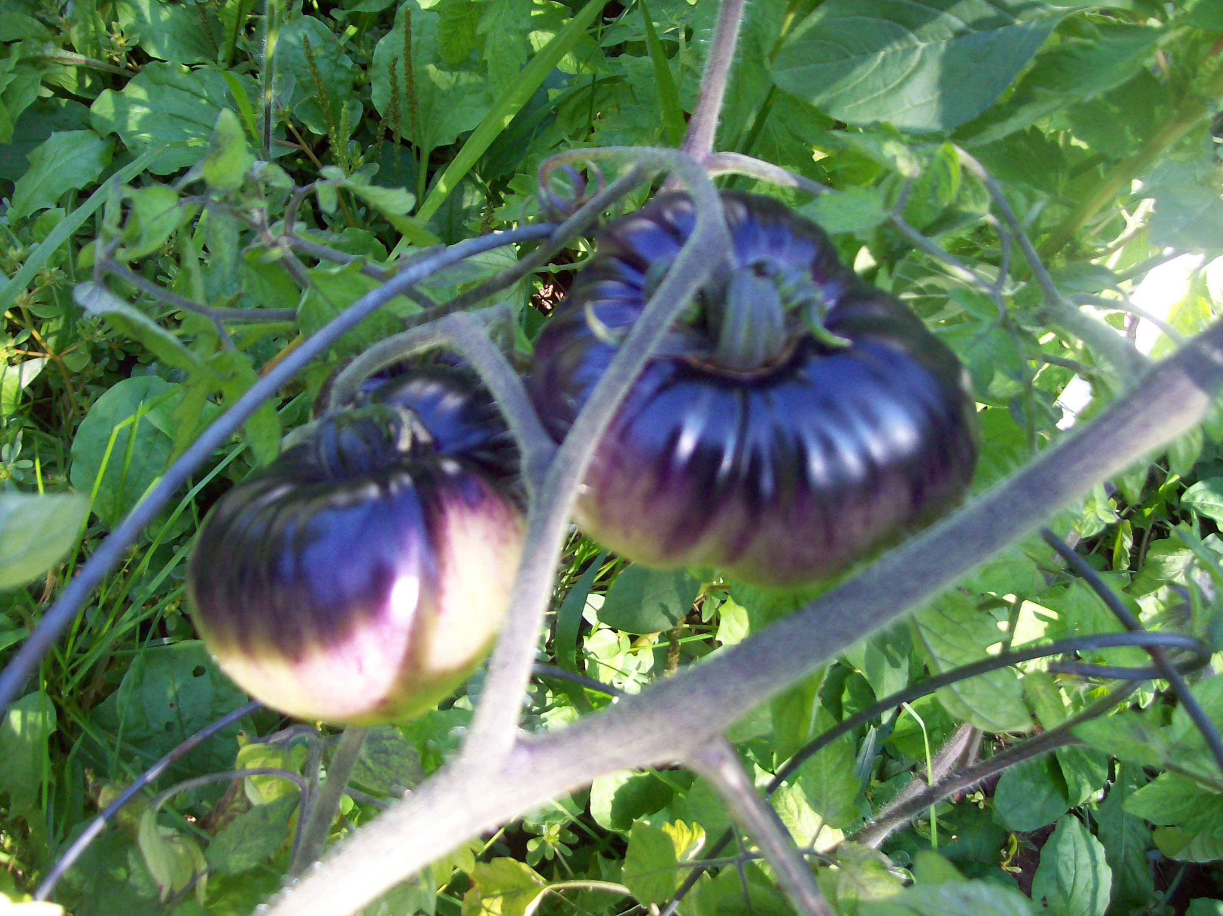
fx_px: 1271
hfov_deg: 51.4
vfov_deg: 39.6
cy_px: 458
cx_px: 612
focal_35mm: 36
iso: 80
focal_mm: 6
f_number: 2.7
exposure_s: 1/110
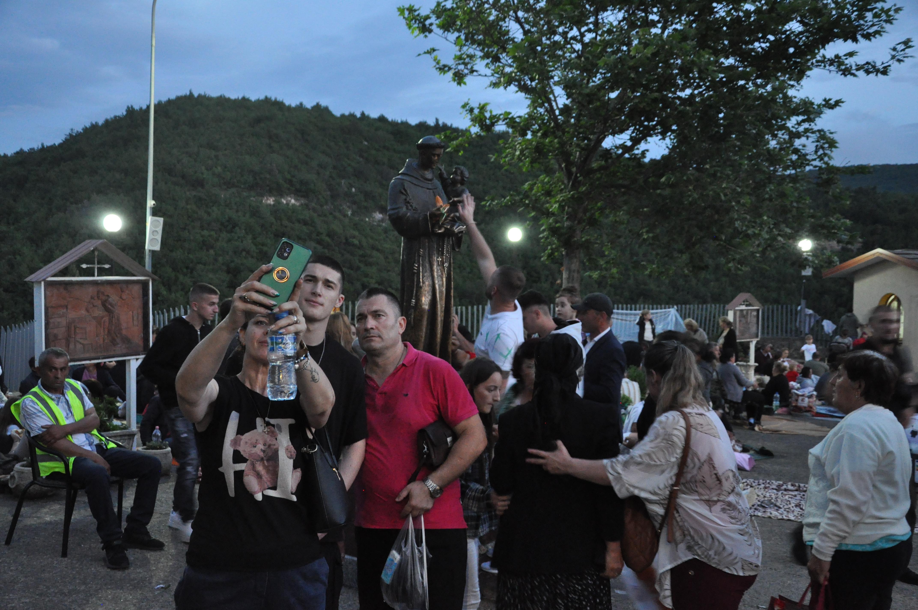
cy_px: 305
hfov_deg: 53.2
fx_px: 917
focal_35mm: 36
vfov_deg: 36.8
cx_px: 459
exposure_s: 1/15
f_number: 5.6
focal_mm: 24
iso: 2500
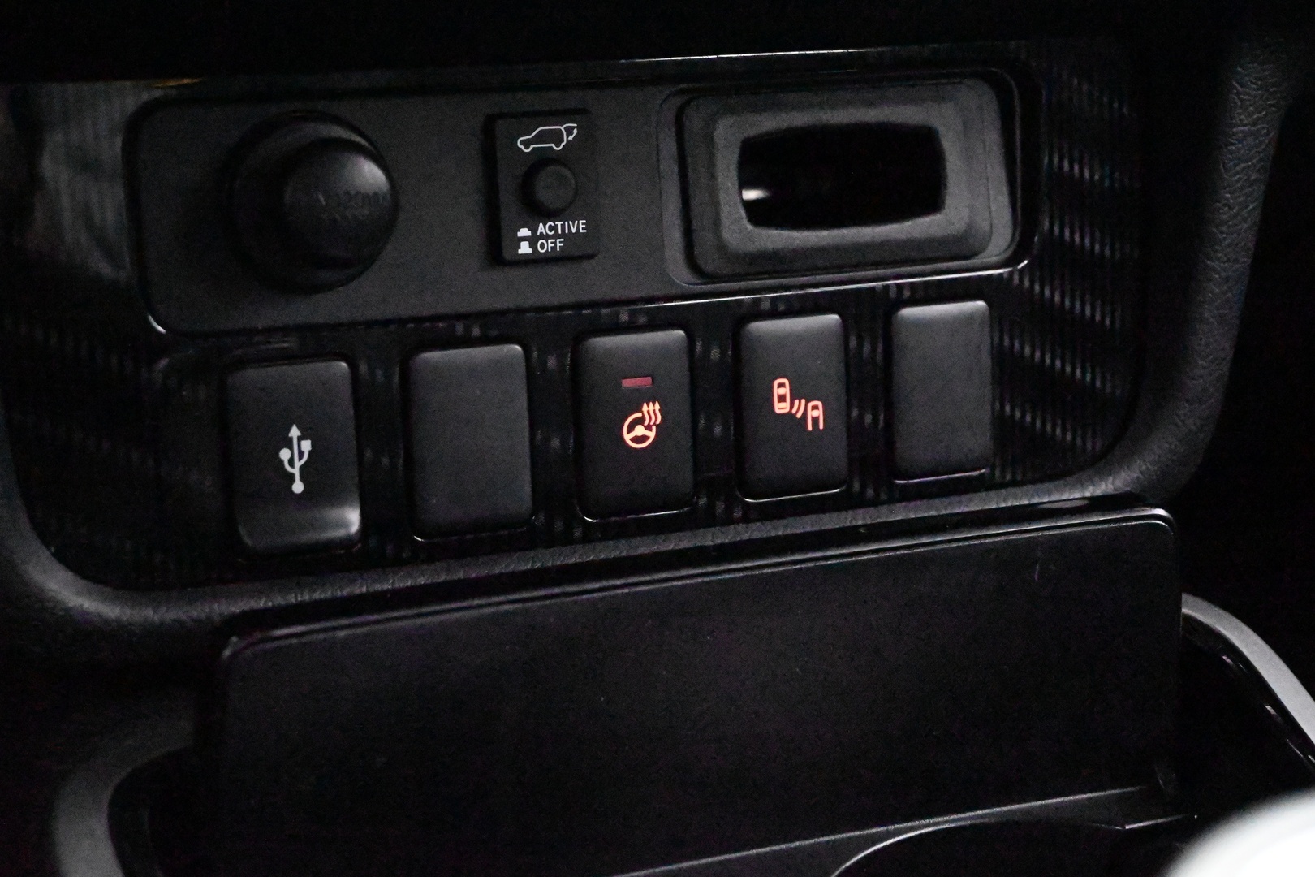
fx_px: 2356
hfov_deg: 31.2
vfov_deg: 21.1
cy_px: 438
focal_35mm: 64
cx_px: 658
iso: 51200
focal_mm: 43
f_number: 6
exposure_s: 1/40
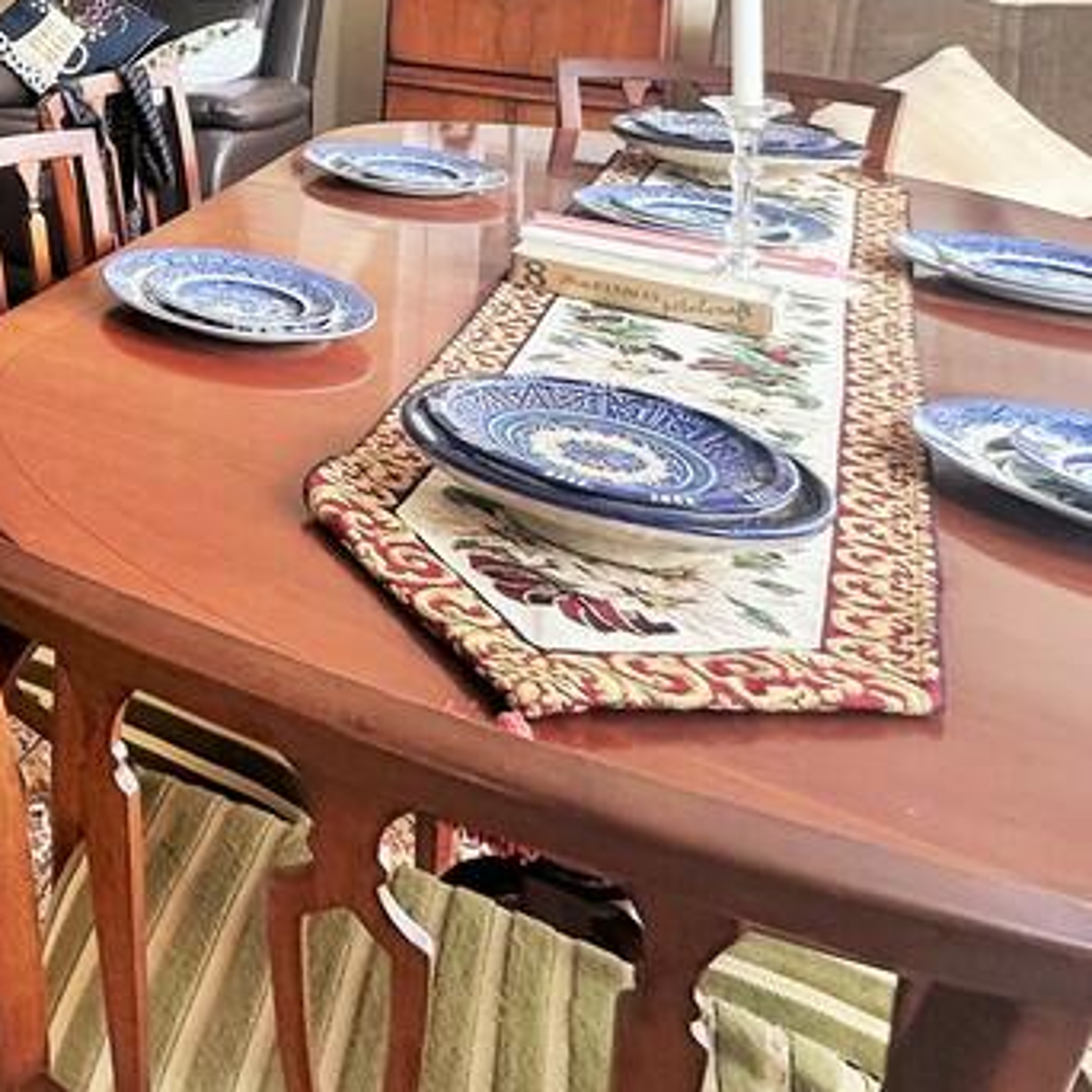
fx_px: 1321
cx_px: -338
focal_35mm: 37
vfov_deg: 38.2
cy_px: -77
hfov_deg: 32.9
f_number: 2.2
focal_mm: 2.22
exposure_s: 1/100
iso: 125
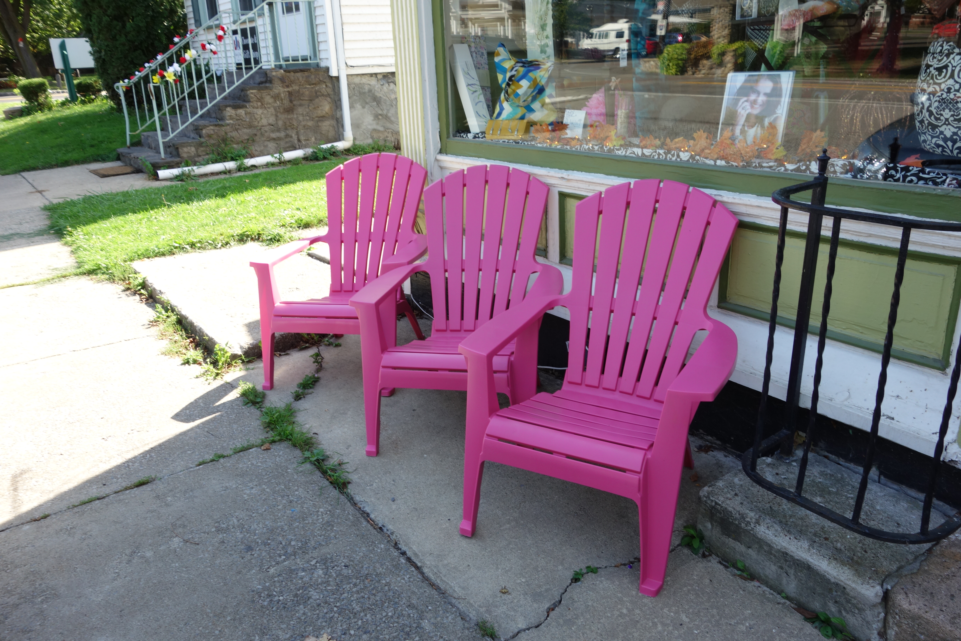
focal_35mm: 28
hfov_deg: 65.5
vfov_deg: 46.4
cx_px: 480
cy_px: 320
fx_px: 747
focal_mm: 10.4
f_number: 5
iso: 125
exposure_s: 1/100
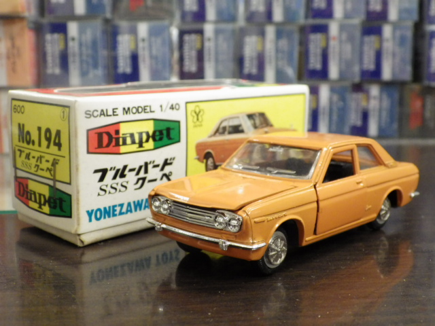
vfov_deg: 29.1
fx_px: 628
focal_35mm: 50
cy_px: 163
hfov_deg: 38.2
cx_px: 218
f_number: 3.8
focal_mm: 9
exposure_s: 1/30
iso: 800
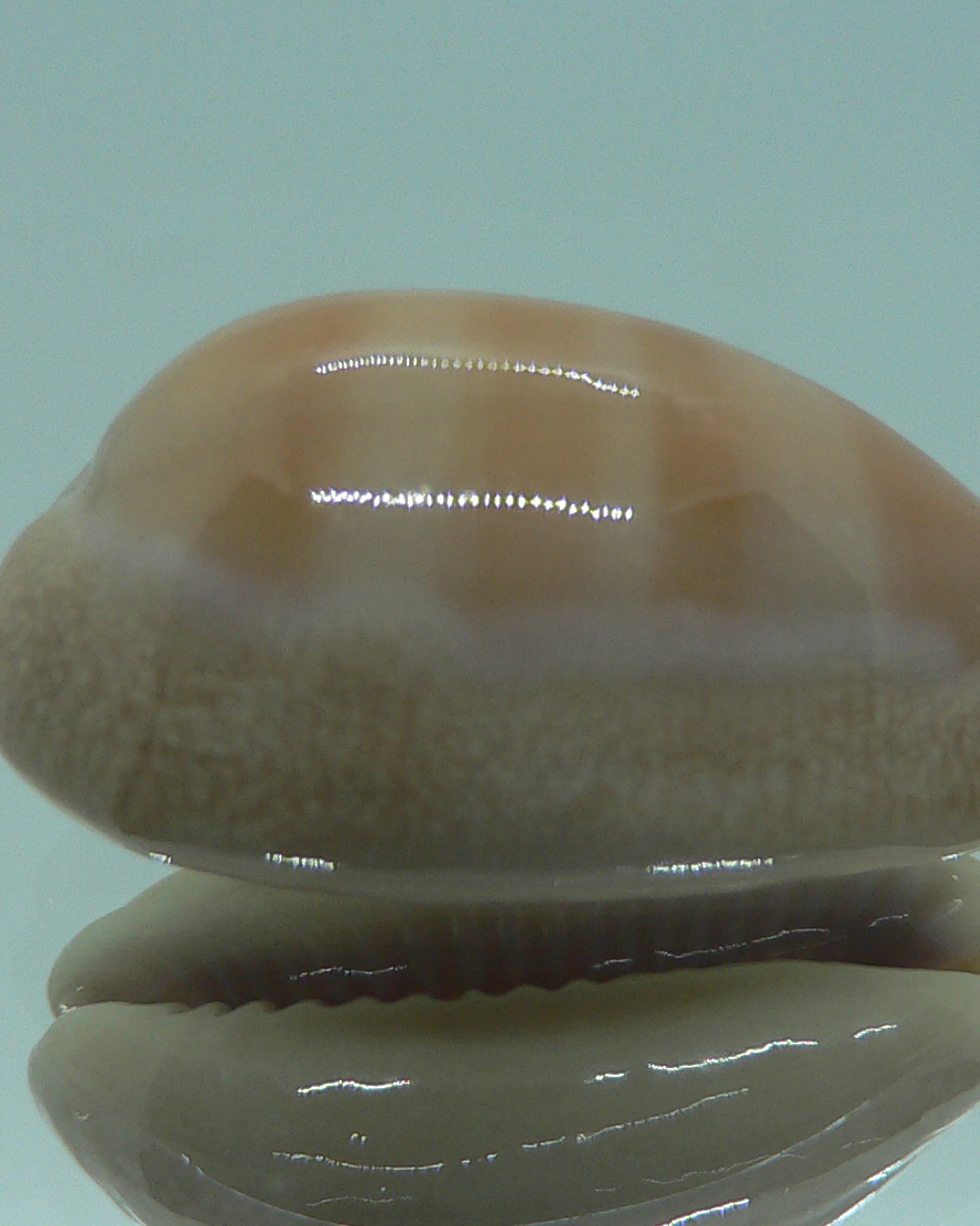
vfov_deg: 30.5
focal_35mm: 62
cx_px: 520
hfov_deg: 24.6
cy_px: 649
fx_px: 2248
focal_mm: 4.6
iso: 80
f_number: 2.8
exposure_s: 1/60
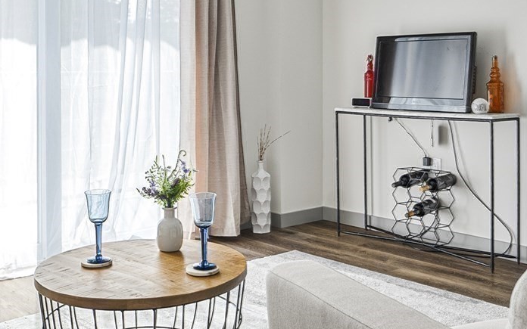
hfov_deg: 41.8
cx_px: 229
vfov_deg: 26.5
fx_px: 689
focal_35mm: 48
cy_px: 77
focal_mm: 16
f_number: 8
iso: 250
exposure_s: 1/15
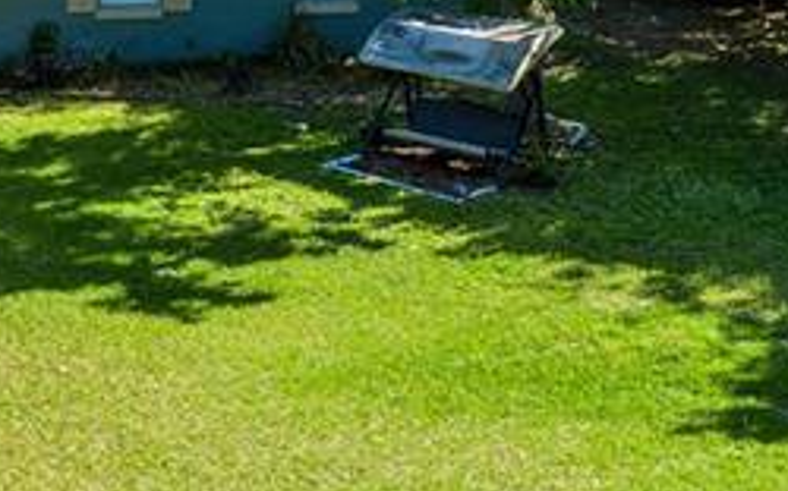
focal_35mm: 100
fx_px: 2147
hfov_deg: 19.2
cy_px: 156
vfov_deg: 13.0
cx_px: -252
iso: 100
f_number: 5.6
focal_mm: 8.8
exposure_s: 1/160
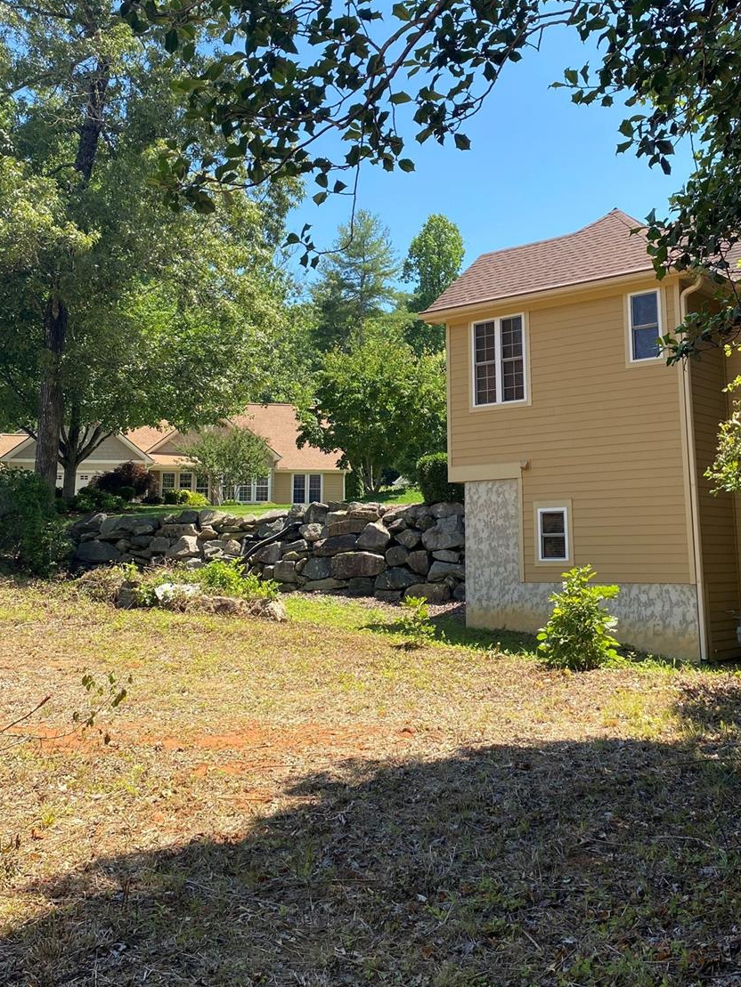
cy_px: 379
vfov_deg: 50.9
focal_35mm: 36
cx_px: 433
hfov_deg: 39.5
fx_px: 1027
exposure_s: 1/934
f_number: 1.8
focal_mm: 4.25
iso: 32
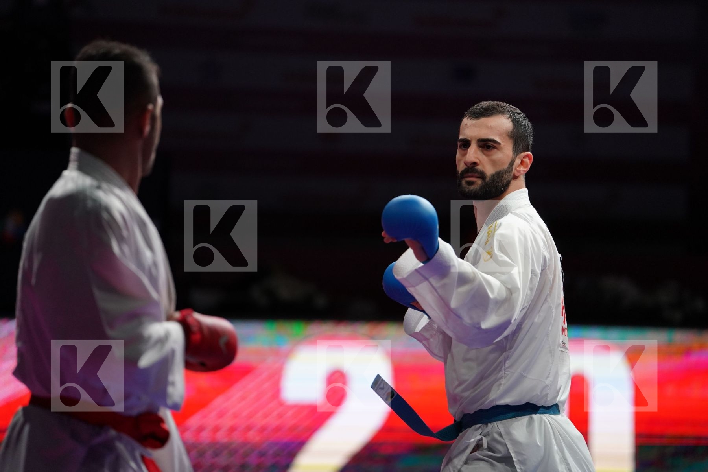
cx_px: 354
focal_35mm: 200
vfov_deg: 6.9
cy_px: 236
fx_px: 3933
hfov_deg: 10.3
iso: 2500
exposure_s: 1/1000
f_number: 2.8
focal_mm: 200
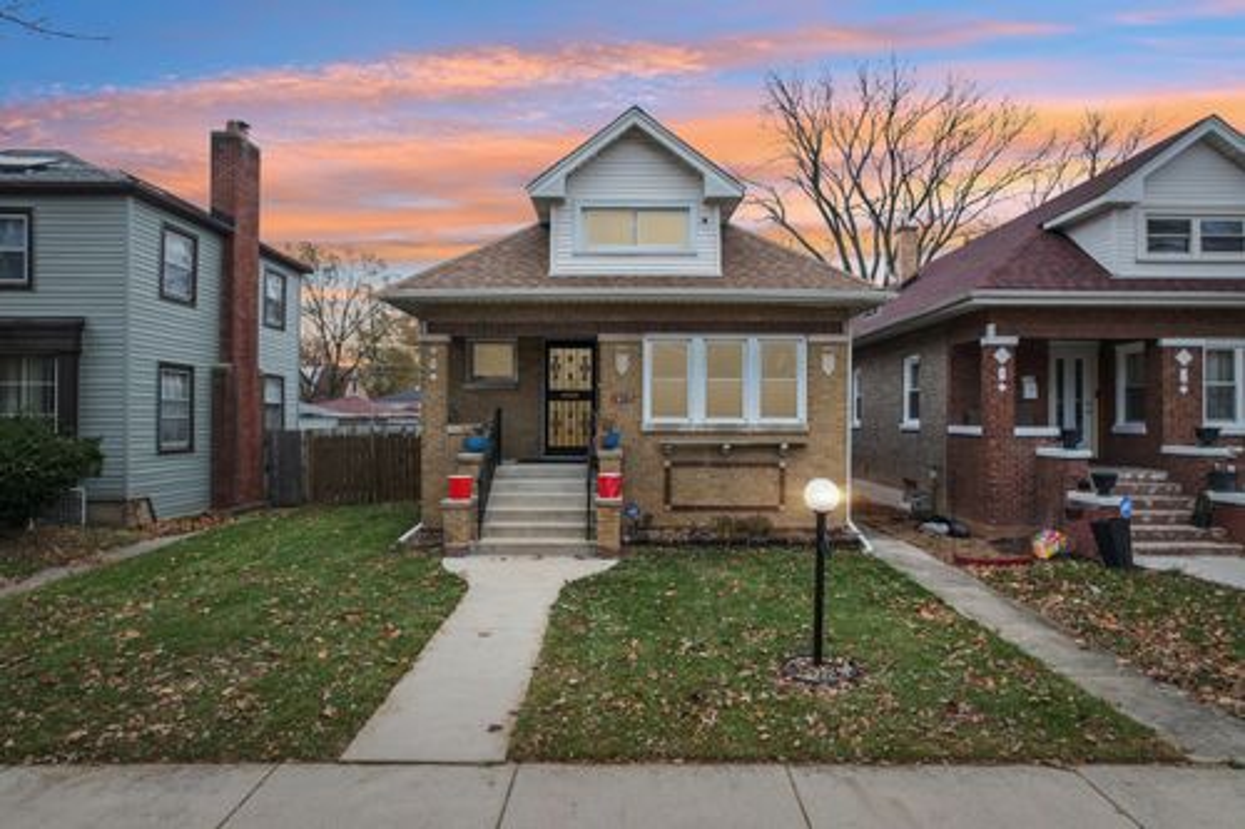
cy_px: 414
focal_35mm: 22
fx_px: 761
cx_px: 622
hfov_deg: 78.6
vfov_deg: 57.2
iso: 100
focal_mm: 8.38
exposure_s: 1/15
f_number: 2.8
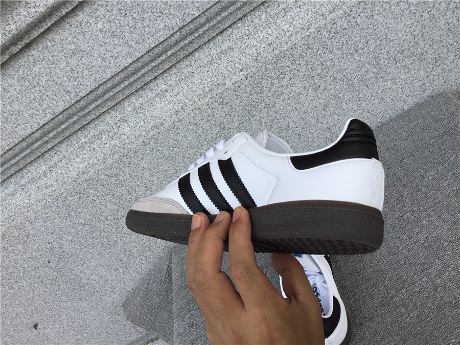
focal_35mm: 31
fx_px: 412
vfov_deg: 45.4
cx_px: 230
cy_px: 172
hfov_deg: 58.4
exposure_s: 1/466
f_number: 2.4
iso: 25
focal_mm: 3.3
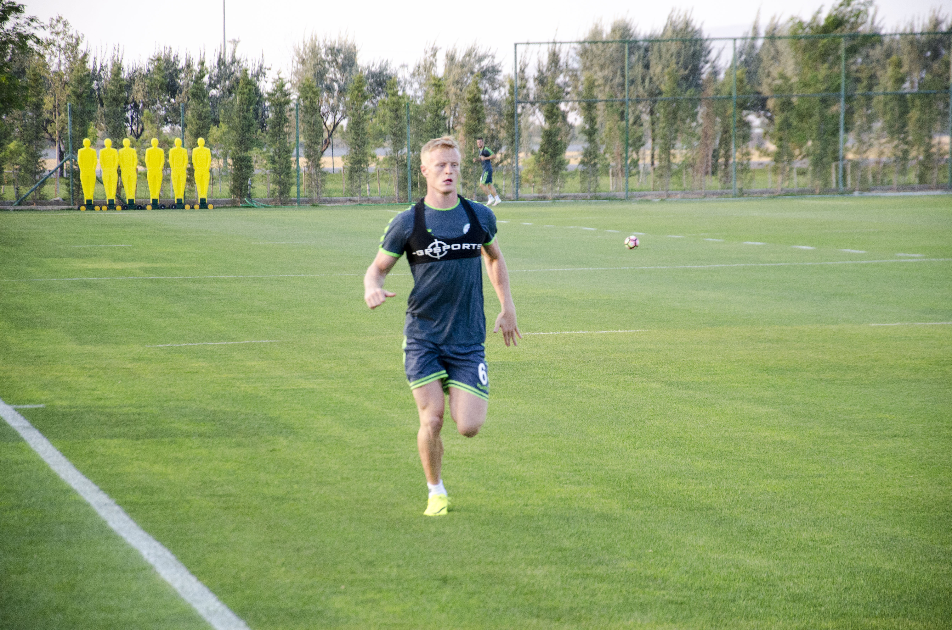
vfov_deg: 8.7
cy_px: 315
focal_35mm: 158
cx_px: 476
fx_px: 4156
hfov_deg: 13.1
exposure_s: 1/500
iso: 1100
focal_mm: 105
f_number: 5.6
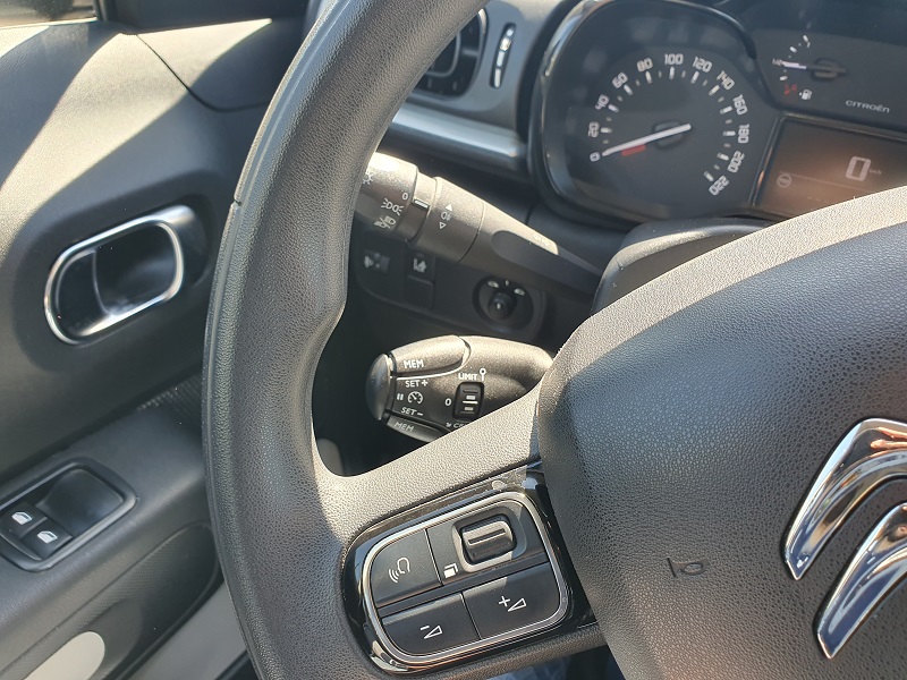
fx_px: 681
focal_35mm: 26
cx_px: 454
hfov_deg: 67.3
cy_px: 340
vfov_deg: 53.1
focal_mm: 4.32
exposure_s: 1/107
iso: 50
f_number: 2.4
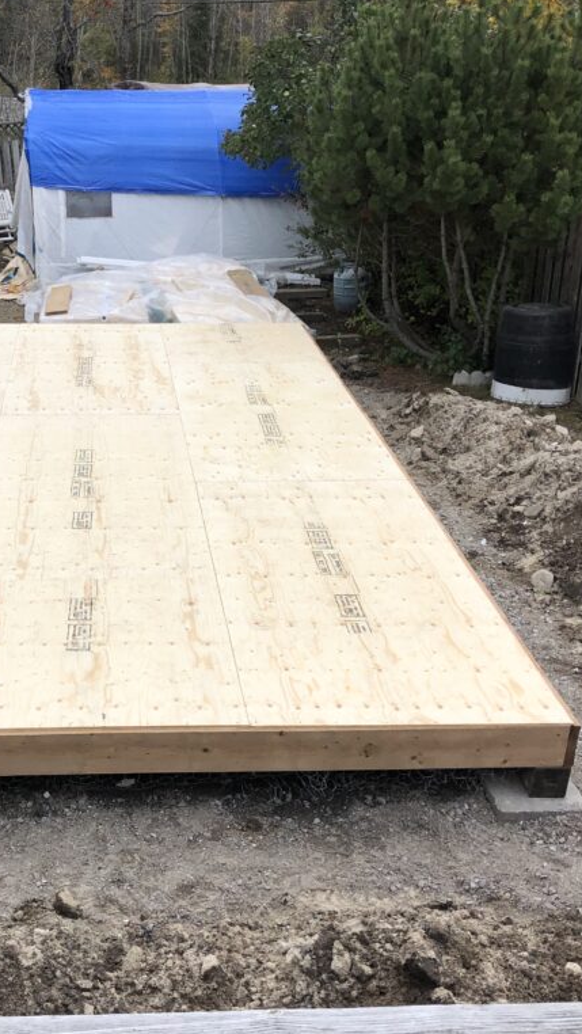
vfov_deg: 49.4
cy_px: 517
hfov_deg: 28.4
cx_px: 117
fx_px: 1124
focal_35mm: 41
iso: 20
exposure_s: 1/750
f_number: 1.8
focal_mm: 3.99
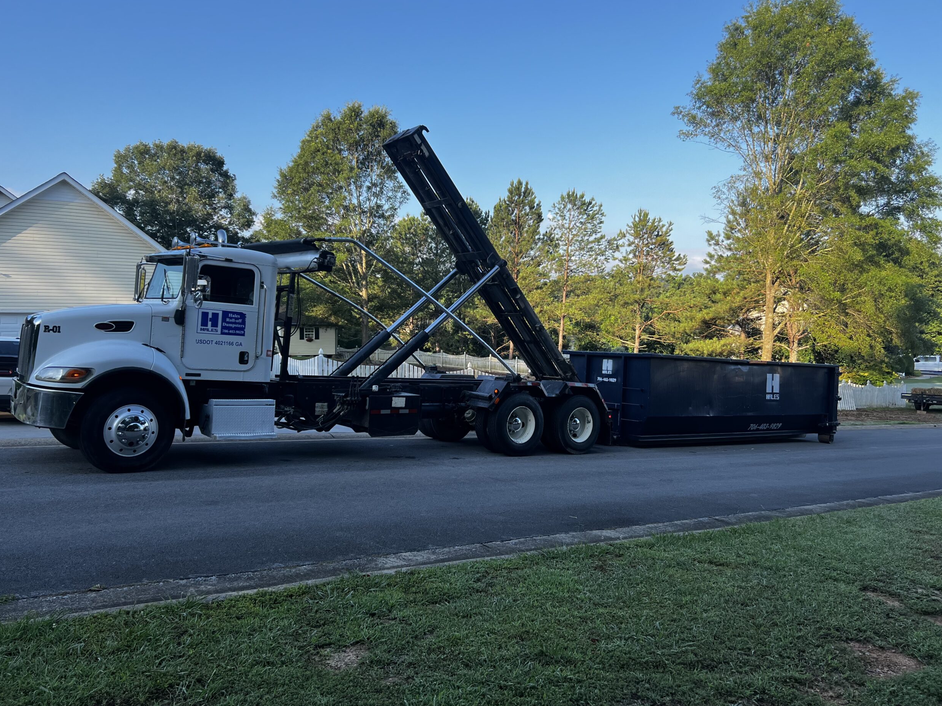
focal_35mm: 27
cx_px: 457
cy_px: 345
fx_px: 735
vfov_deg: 51.4
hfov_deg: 65.3
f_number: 1.5
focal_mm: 5.7
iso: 50
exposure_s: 1/1100
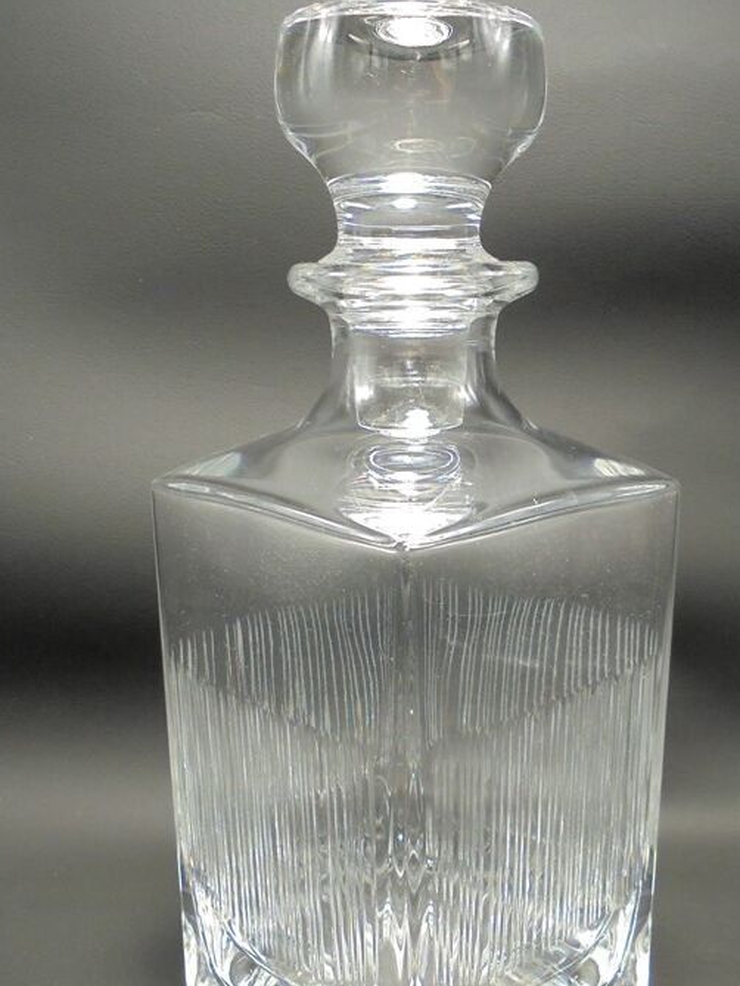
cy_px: 588
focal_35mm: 39
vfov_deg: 47.6
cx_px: 415
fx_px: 1111
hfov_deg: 36.8
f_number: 3.7
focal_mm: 5.3
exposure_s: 1/30
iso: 250
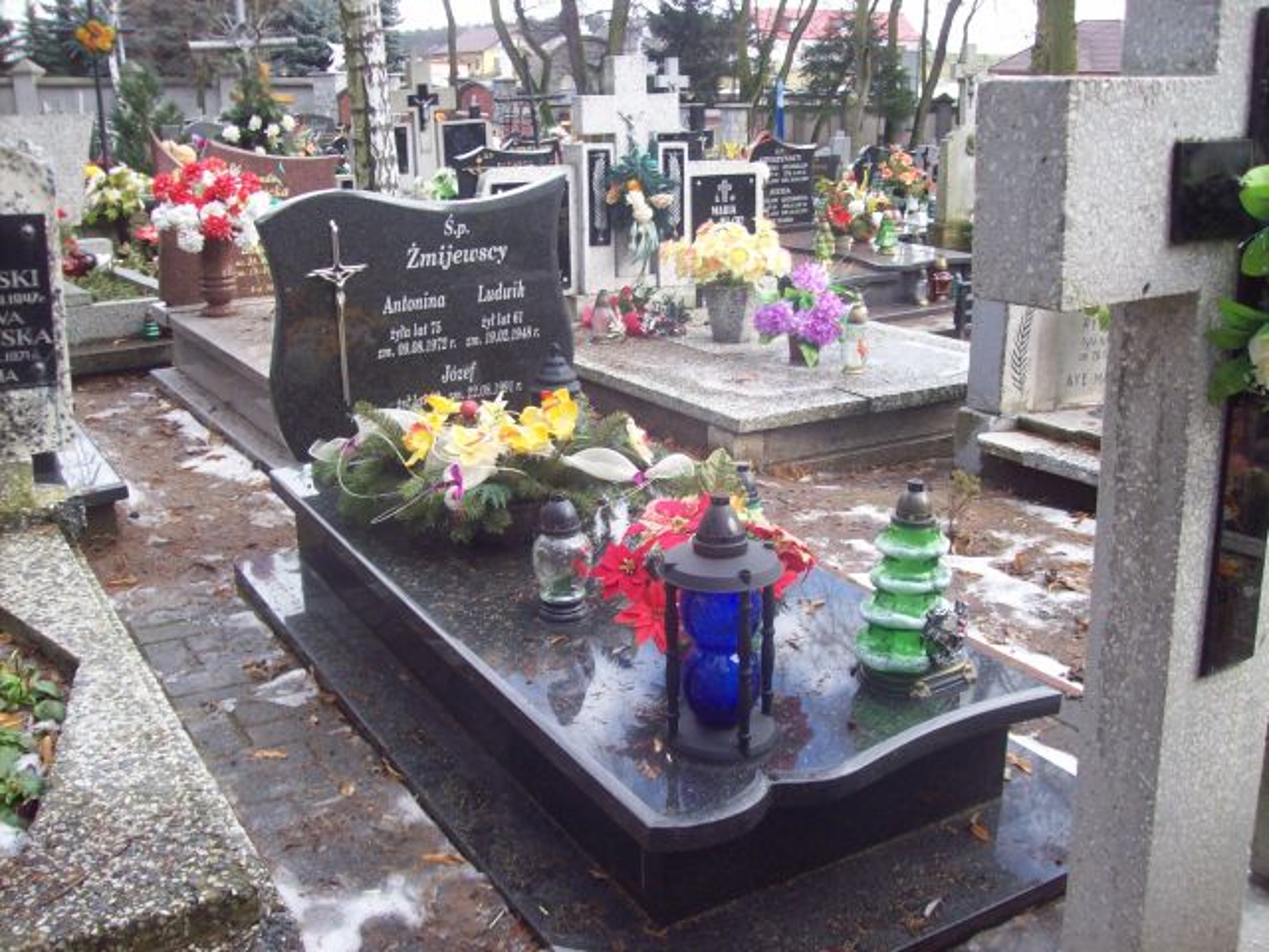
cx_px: 634
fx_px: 1320
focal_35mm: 36
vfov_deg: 39.7
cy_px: 476
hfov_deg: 51.4
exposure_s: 1/101
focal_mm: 6
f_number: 2.7
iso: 80
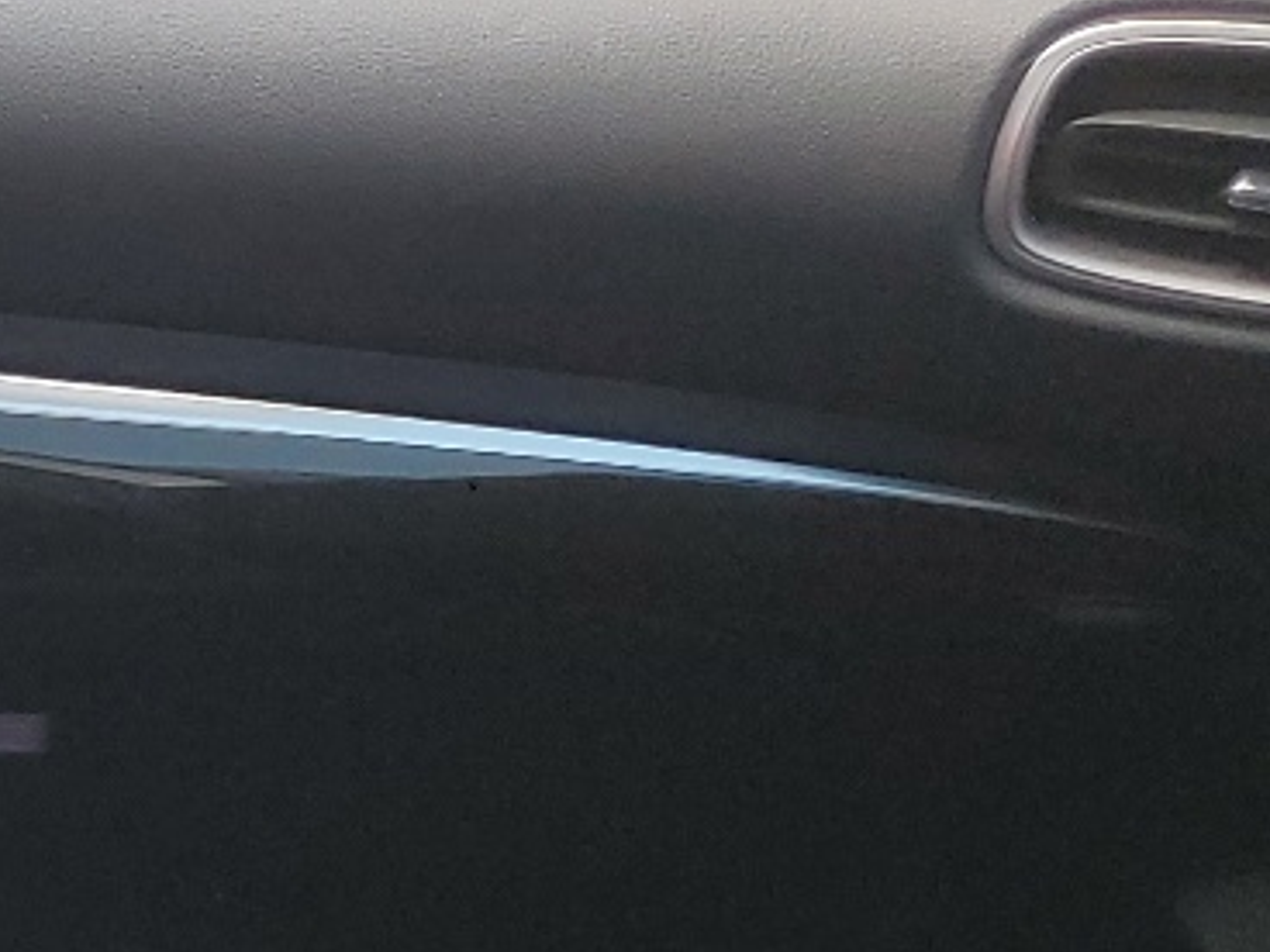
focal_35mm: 113
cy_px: 1345
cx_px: -1229
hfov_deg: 14.6
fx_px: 4146
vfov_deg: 12.6
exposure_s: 1/120
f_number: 1.5
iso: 62
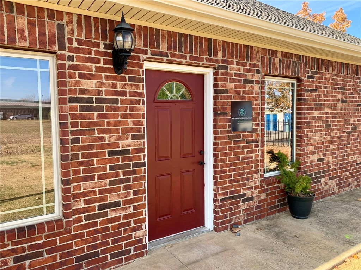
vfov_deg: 53.0
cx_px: 180
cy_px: 135
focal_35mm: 26
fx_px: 271
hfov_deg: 67.3
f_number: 1.8
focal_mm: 4.25
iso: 25
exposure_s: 1/405
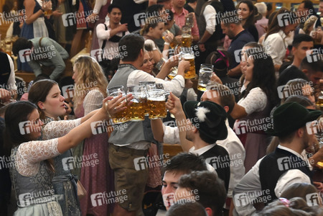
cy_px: 108
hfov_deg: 19.3
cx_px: 162
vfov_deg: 12.9
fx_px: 951
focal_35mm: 106
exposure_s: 1/250
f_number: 6
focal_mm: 71
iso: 8000
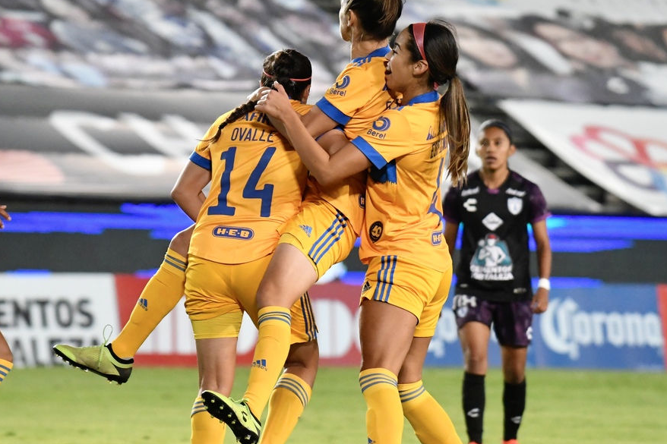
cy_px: 226
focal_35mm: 359
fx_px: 6644
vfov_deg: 3.8
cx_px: 263
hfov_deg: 5.7
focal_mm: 175
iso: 4000
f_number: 4
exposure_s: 1/1250
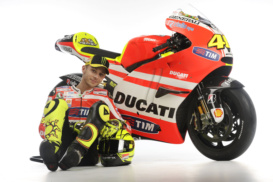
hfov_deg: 20.8
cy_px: 91
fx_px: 743
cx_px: 136
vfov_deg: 14.0
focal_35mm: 98
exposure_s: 1/125
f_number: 11
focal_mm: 98
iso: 100
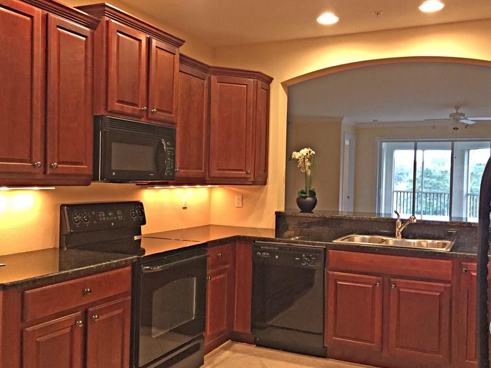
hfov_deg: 53.9
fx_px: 482
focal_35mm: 34
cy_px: 188
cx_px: 266
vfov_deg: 41.8
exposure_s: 1/30
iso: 160
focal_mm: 4.15
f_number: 2.2
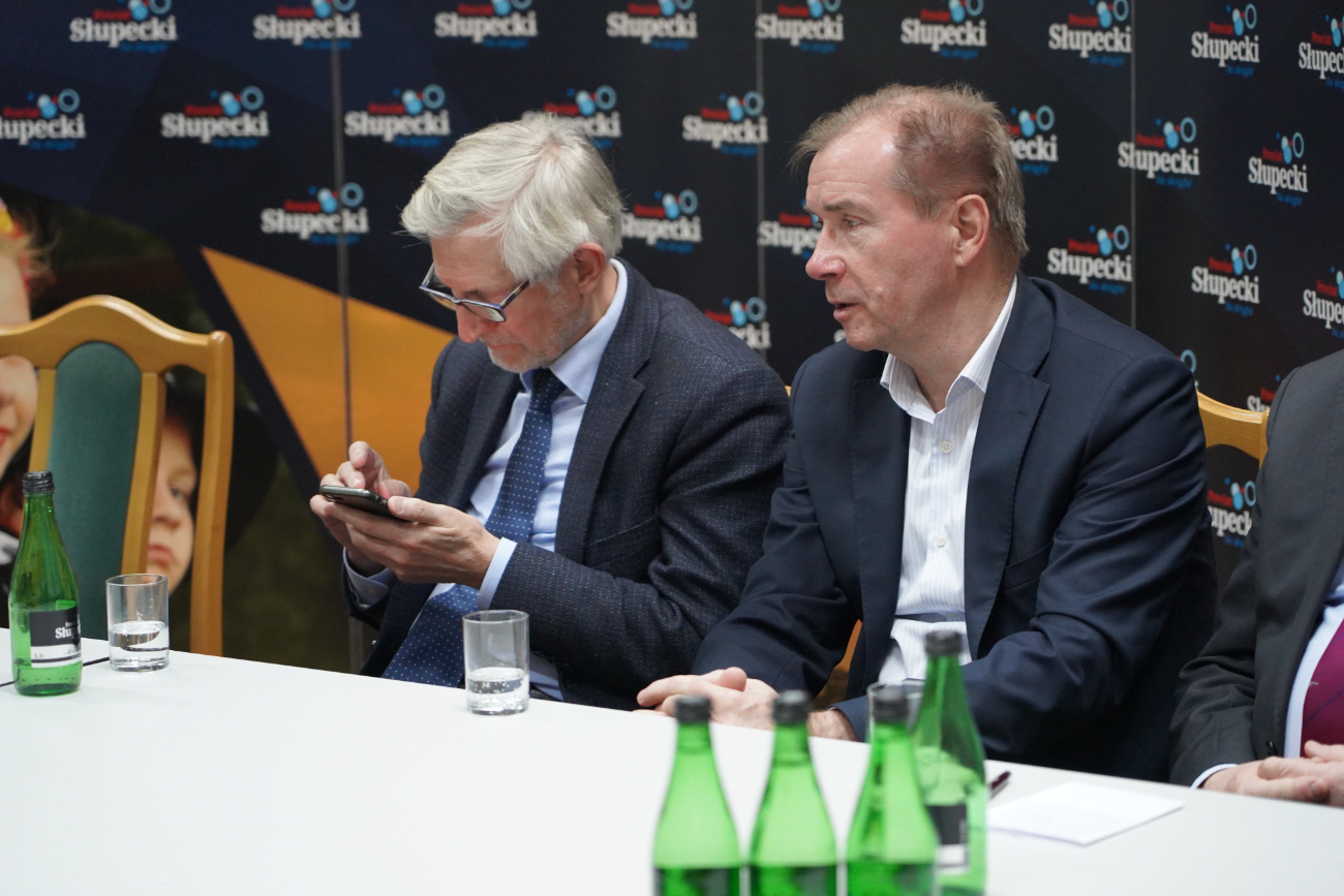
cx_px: 672
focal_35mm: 105
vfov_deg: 13.0
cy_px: 448
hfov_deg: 19.5
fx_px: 3920
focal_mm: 105
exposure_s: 1/160
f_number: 4
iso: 6400
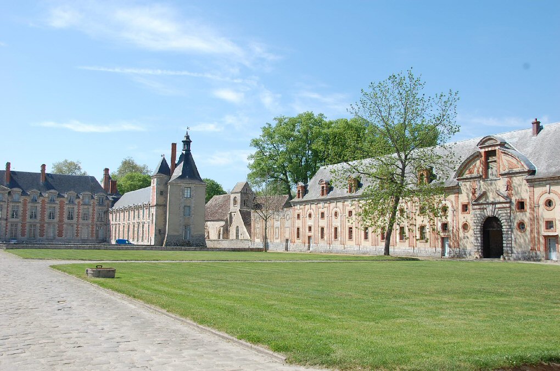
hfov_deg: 51.4
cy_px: 186
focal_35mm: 38
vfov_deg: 35.4
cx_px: 280
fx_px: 582
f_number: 9
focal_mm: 25
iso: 200
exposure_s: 1/320
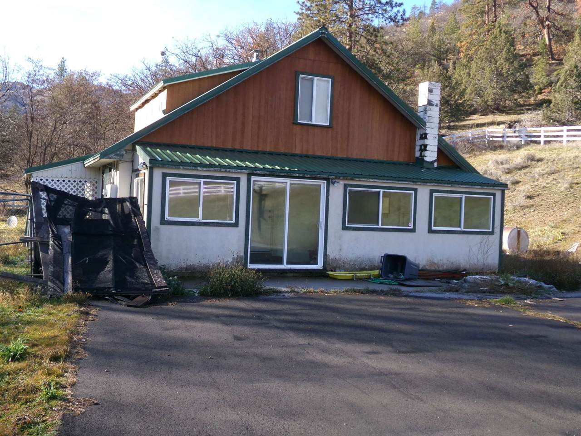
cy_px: 218
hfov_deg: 50.1
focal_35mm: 37
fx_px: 621
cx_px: 290
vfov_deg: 38.7
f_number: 4
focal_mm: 6.6
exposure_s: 1/200
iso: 100
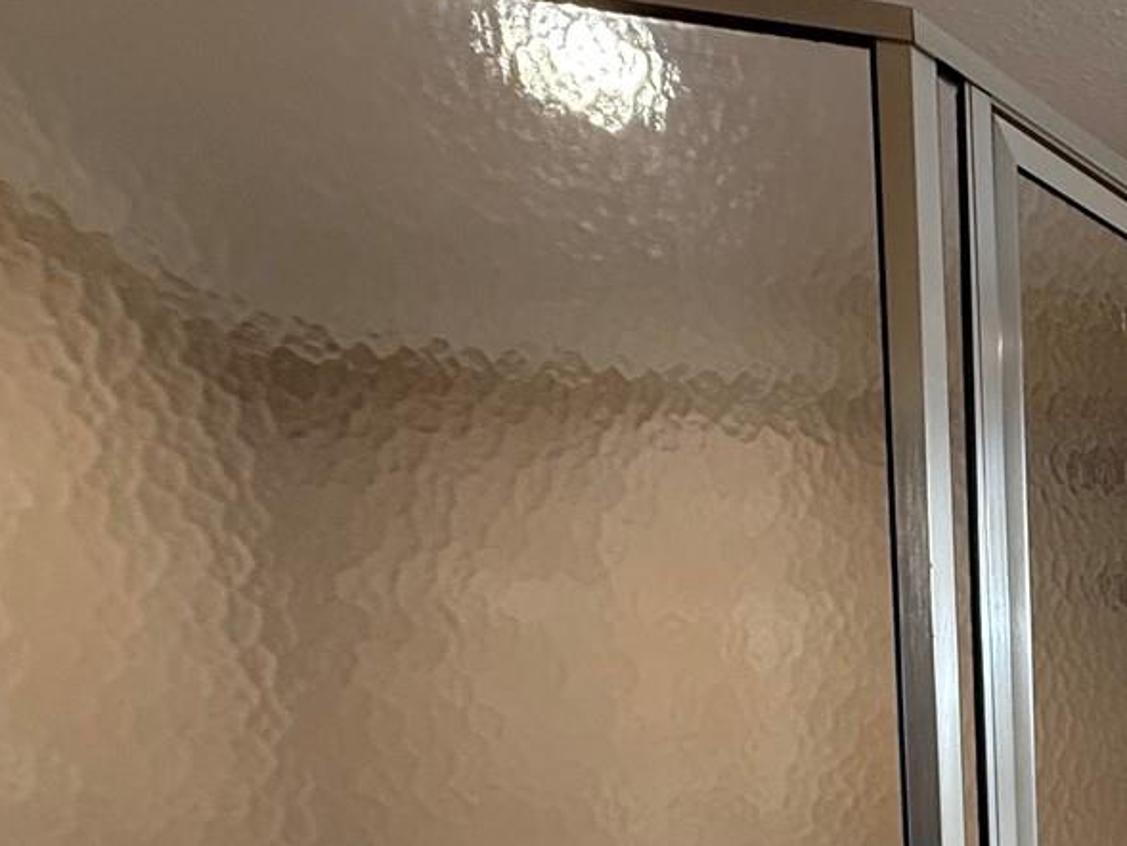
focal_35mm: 38
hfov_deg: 38.6
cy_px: 913
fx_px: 1237
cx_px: 1295
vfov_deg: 33.3
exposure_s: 1/120
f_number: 2.2
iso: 320
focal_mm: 2.22
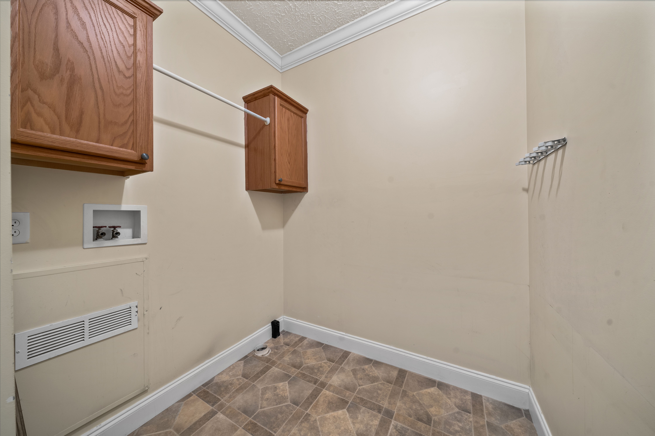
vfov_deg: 90.0
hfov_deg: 112.6
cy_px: 218
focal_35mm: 12
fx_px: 218
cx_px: 328
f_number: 9
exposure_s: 1/1.67
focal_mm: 12
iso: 250
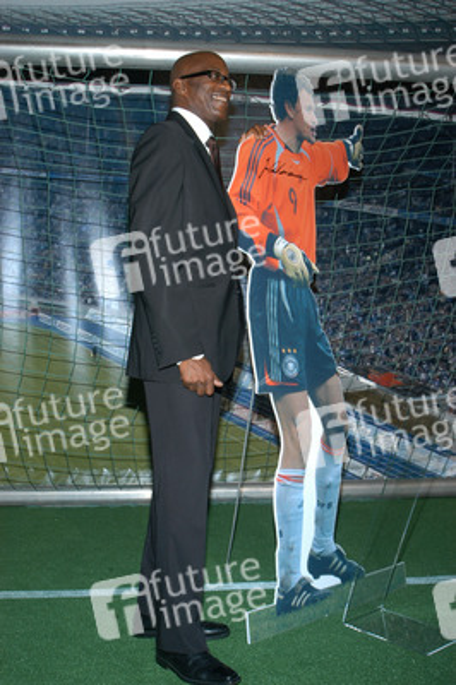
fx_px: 799
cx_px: 228
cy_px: 342
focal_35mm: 42
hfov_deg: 31.8
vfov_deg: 46.4
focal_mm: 28
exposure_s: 1/60
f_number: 8
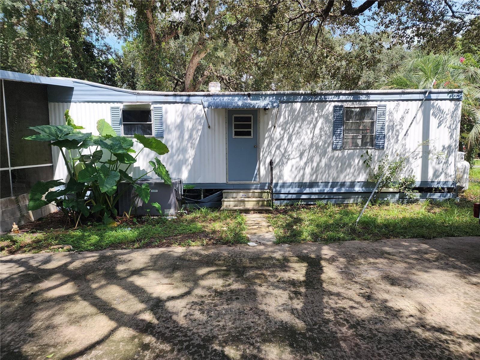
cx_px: 240
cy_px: 180
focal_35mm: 23
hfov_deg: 73.9
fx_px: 319
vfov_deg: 58.9
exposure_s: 1/484
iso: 12
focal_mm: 6.4
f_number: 1.8
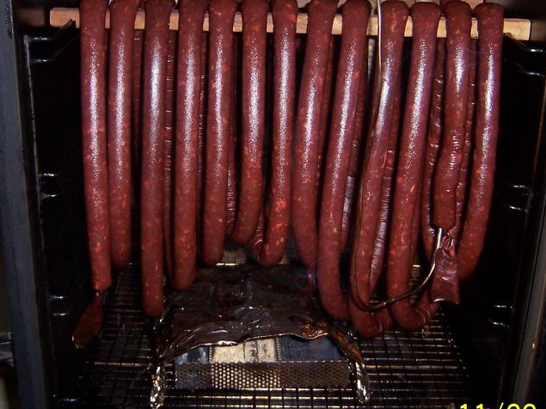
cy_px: 199
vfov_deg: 28.6
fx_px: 804
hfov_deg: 37.5
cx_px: 272
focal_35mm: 51
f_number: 2.8
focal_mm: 5.6
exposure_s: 1/60
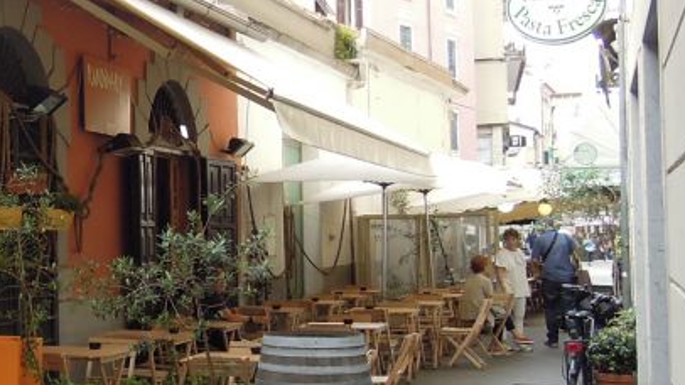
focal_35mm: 66
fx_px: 1198
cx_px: 20
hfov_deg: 30.0
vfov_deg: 18.2
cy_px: 214
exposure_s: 1/200
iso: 160
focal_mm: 4.3
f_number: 2.2
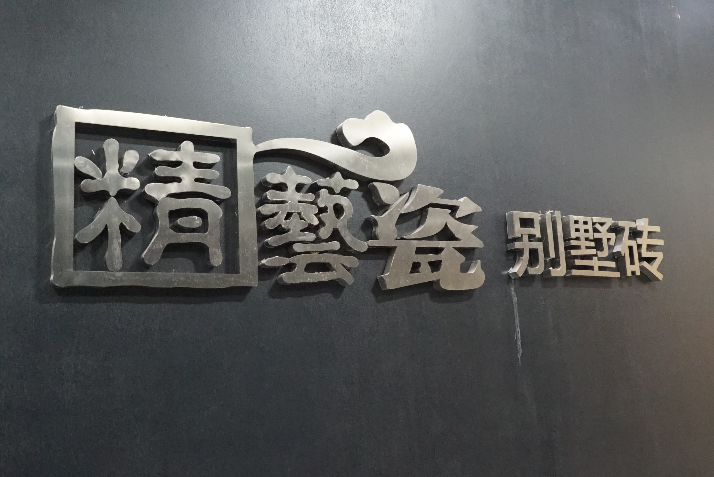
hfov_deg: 53.1
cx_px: 357
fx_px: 714
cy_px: 238
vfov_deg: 36.9
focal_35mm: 36
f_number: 4
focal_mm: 24
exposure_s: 1/125
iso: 12800
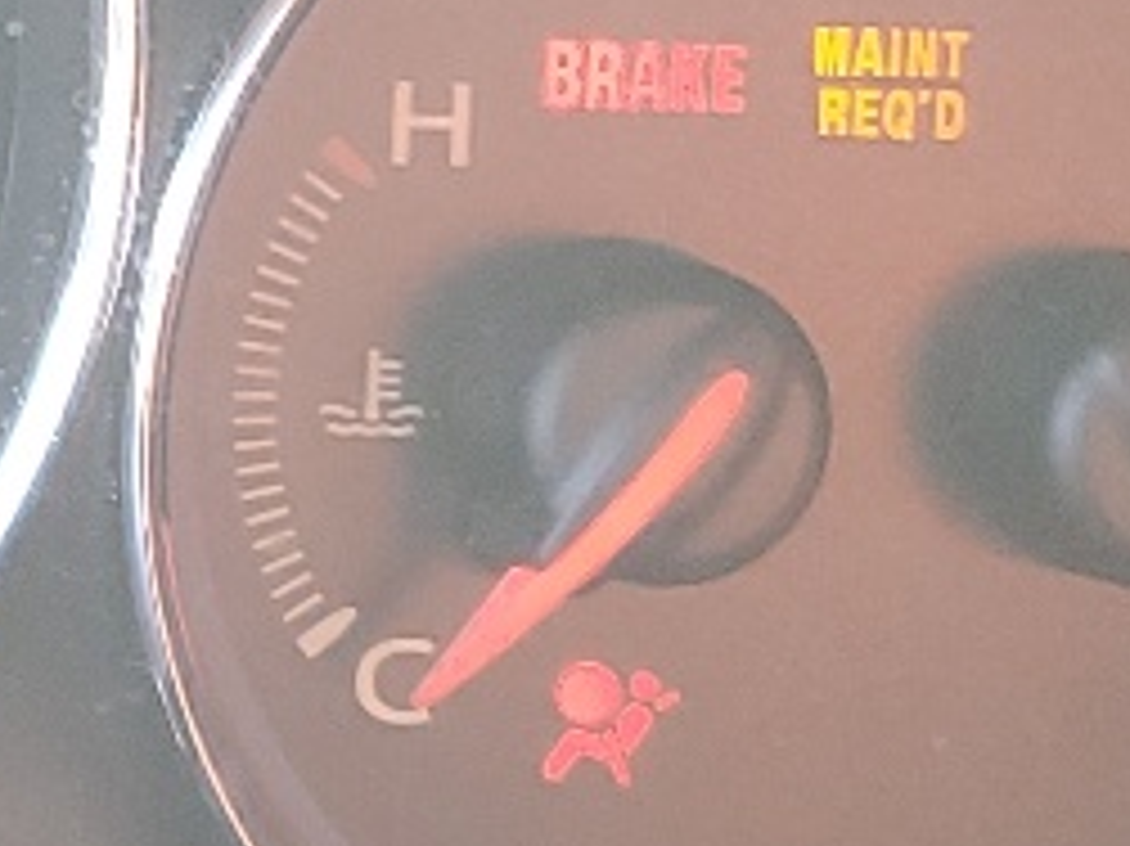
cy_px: 122
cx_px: -932
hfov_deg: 11.1
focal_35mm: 166
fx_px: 5416
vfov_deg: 8.9
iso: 76
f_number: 1.5
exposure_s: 1/100
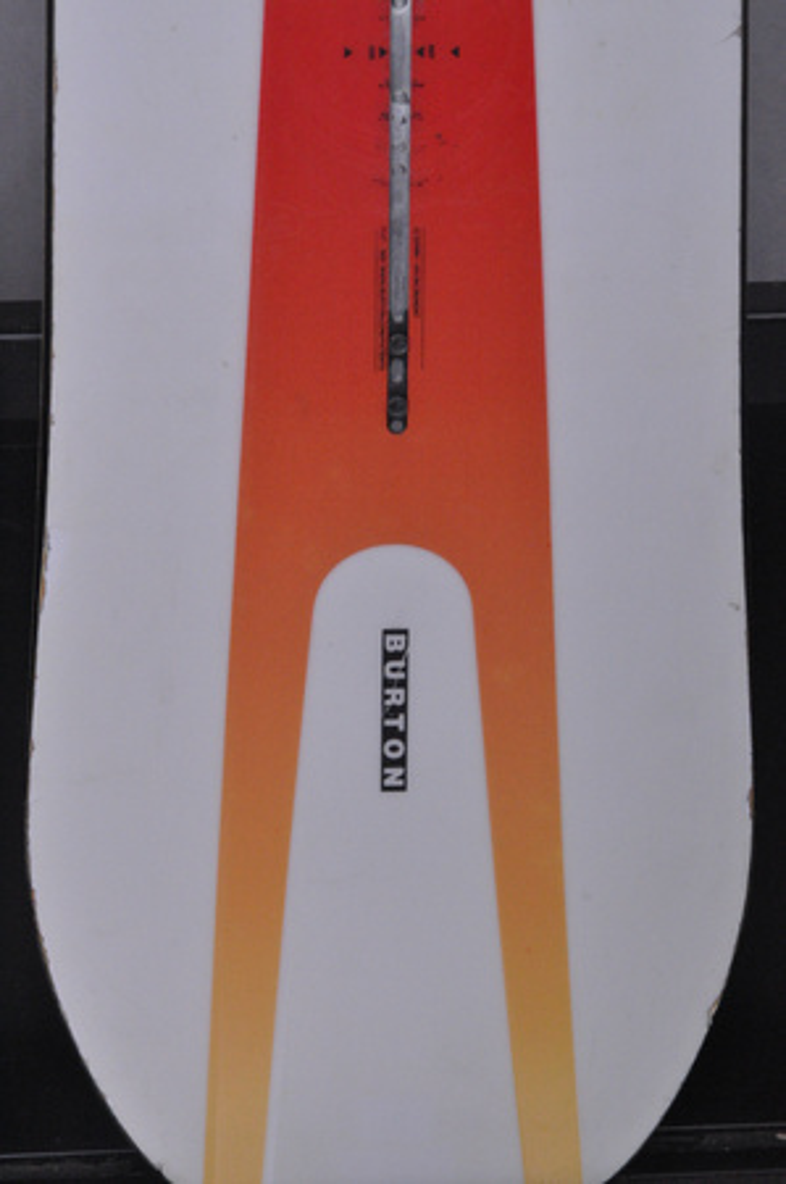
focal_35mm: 128
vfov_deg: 16.1
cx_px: 393
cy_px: 592
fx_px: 4185
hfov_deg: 10.7
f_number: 11
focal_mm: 85
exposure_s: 1/125
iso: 3200
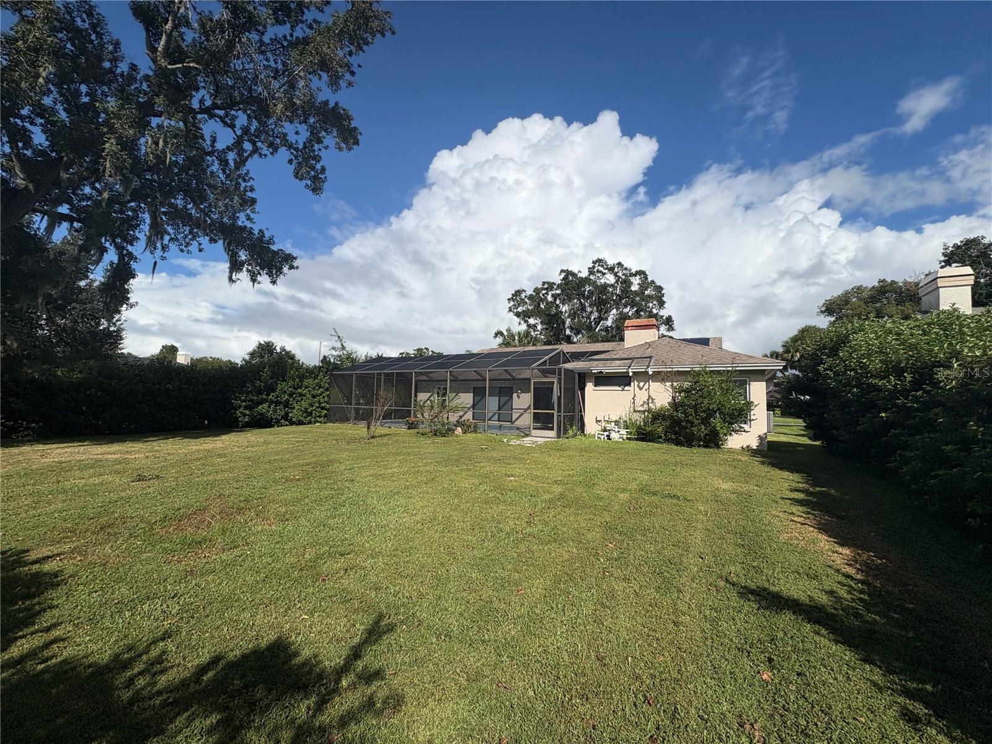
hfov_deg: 102.1
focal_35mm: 14
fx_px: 401
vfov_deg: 85.7
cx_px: 496
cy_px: 372
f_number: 2.2
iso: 50
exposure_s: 1/4630
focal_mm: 2.22
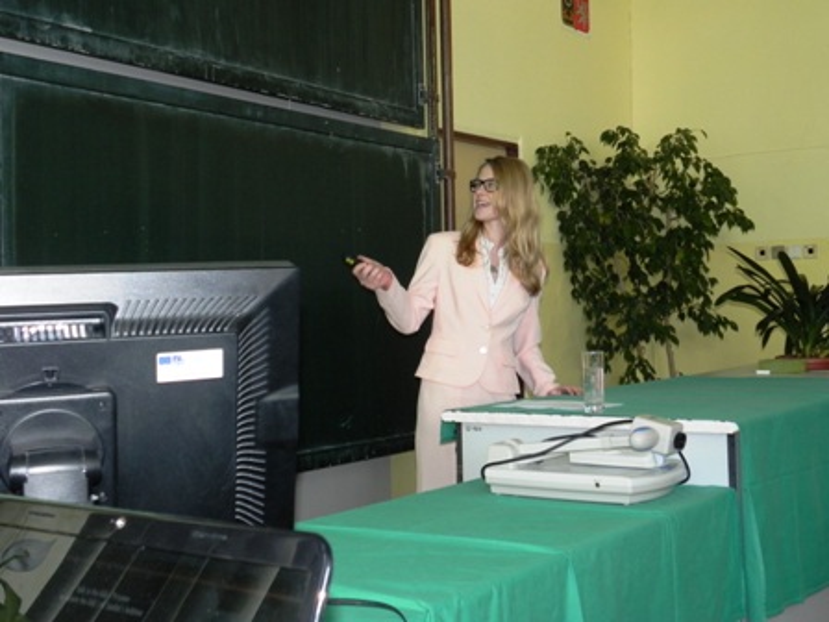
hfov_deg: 41.2
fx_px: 1102
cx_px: 414
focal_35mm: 46
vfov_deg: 31.5
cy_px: 311
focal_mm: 8.2
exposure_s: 1/30
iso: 200
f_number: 3.2
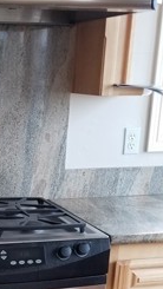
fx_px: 568
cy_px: 296
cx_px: -44
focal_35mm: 74
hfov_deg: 15.6
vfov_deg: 26.8
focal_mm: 4.25
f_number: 1.7
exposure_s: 1/100
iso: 100
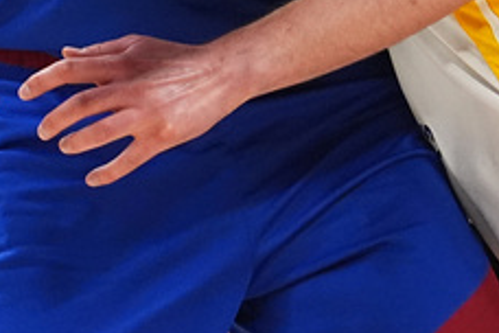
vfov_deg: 0.8
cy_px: -66
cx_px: 449
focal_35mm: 1798
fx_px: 24920
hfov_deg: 1.1
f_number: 3.2
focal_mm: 400
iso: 5000
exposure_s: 1/2000
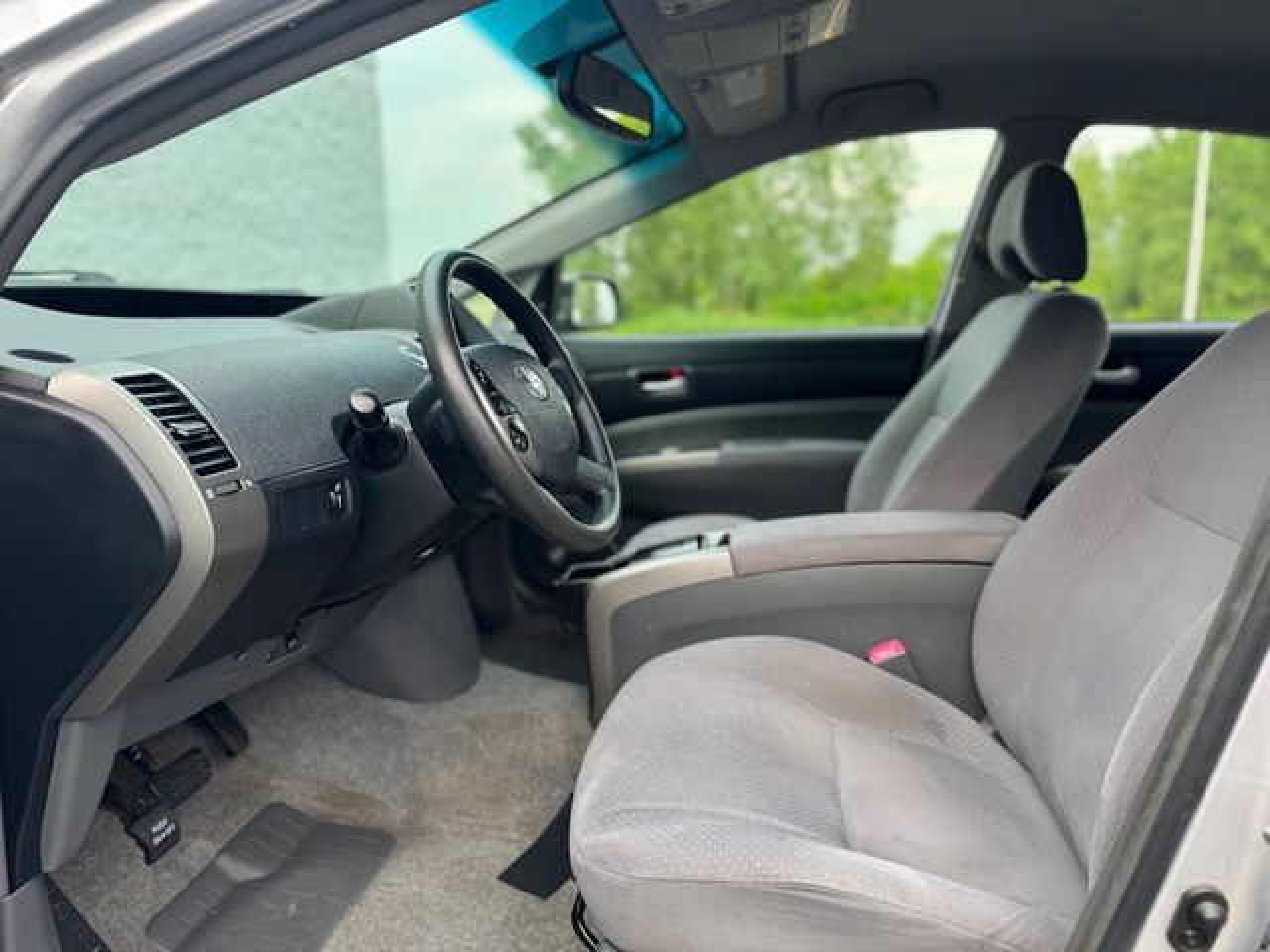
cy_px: 476
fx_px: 881
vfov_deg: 56.8
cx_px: 635
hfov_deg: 71.6
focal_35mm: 24
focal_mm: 6.76
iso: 64
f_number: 1.78
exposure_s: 1/121
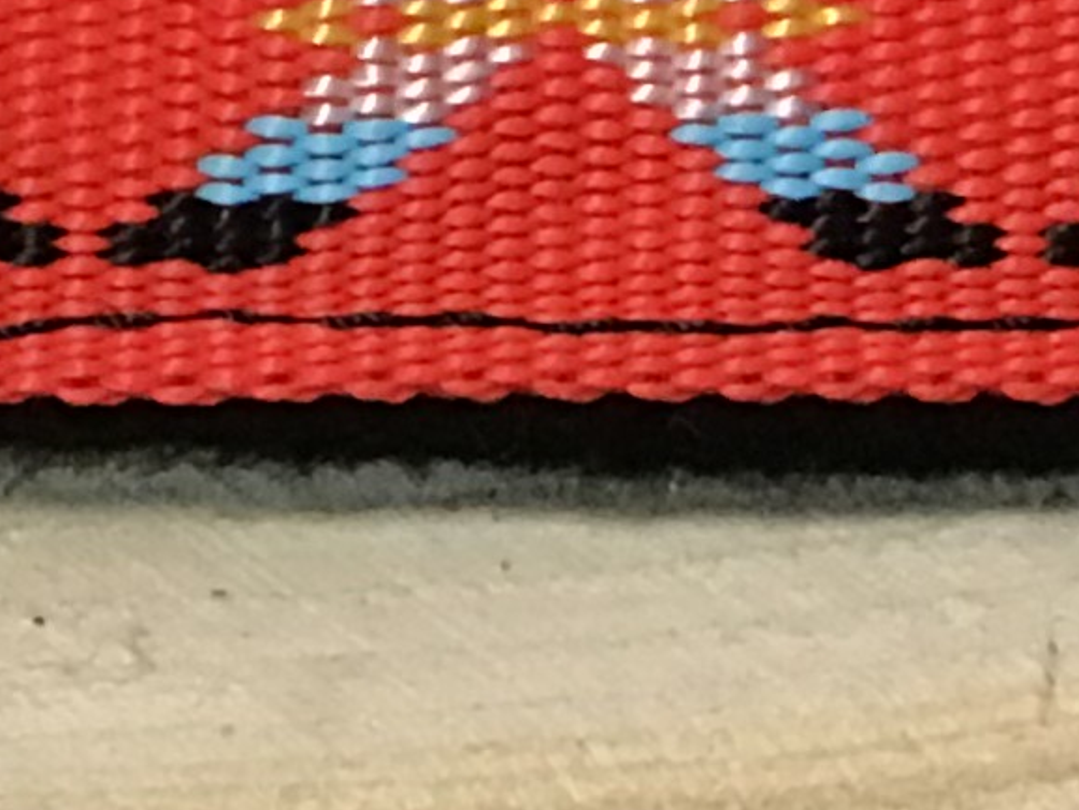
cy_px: -851
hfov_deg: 5.0
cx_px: -346
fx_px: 12408
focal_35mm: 398
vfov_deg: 3.7
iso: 125
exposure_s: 1/50
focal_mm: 6.6
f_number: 2.8
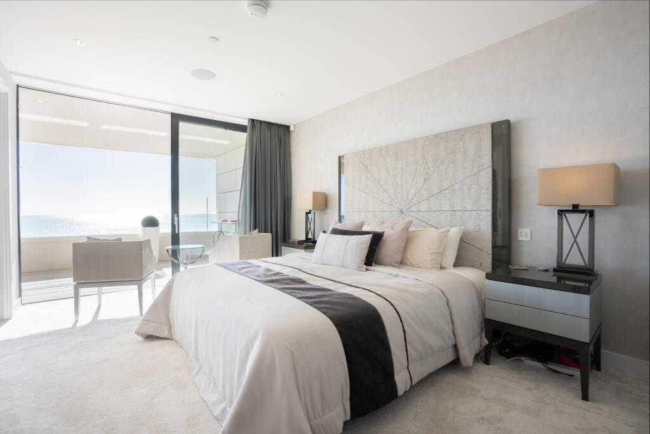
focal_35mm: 16
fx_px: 289
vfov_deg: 73.8
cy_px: 217
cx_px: 325
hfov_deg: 96.7
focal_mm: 16
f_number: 11
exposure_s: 1/640
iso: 400
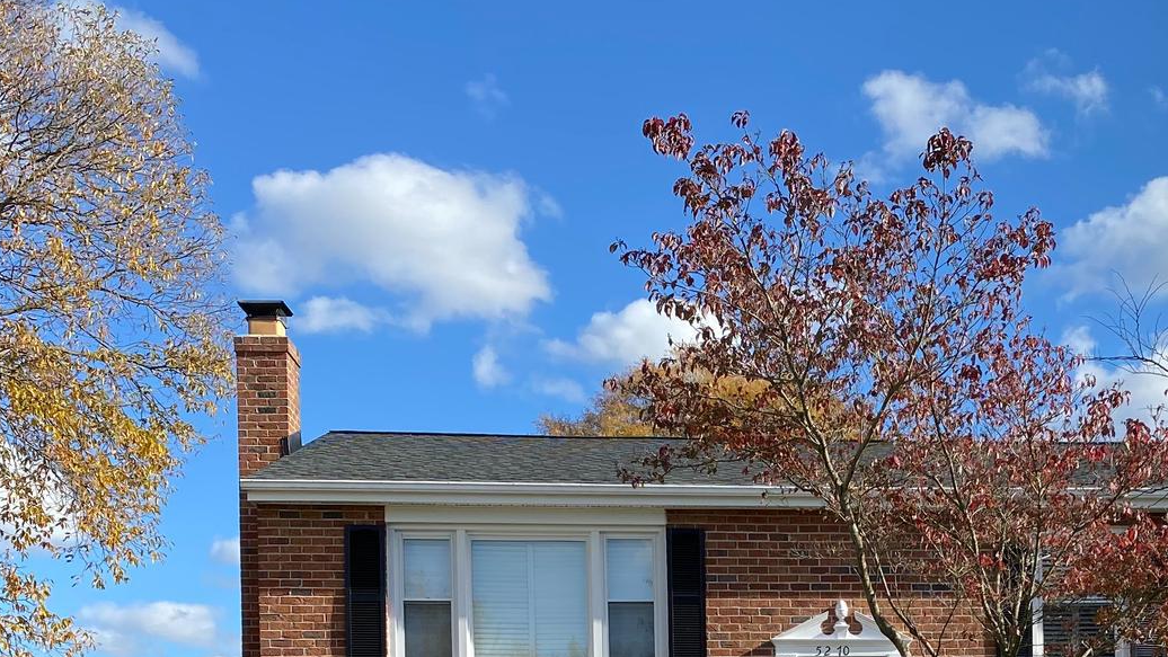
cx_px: 899
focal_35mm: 56
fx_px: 1735
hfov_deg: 36.2
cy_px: 841
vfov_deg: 19.8
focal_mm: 4.25
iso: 32
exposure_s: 1/1701
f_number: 1.8
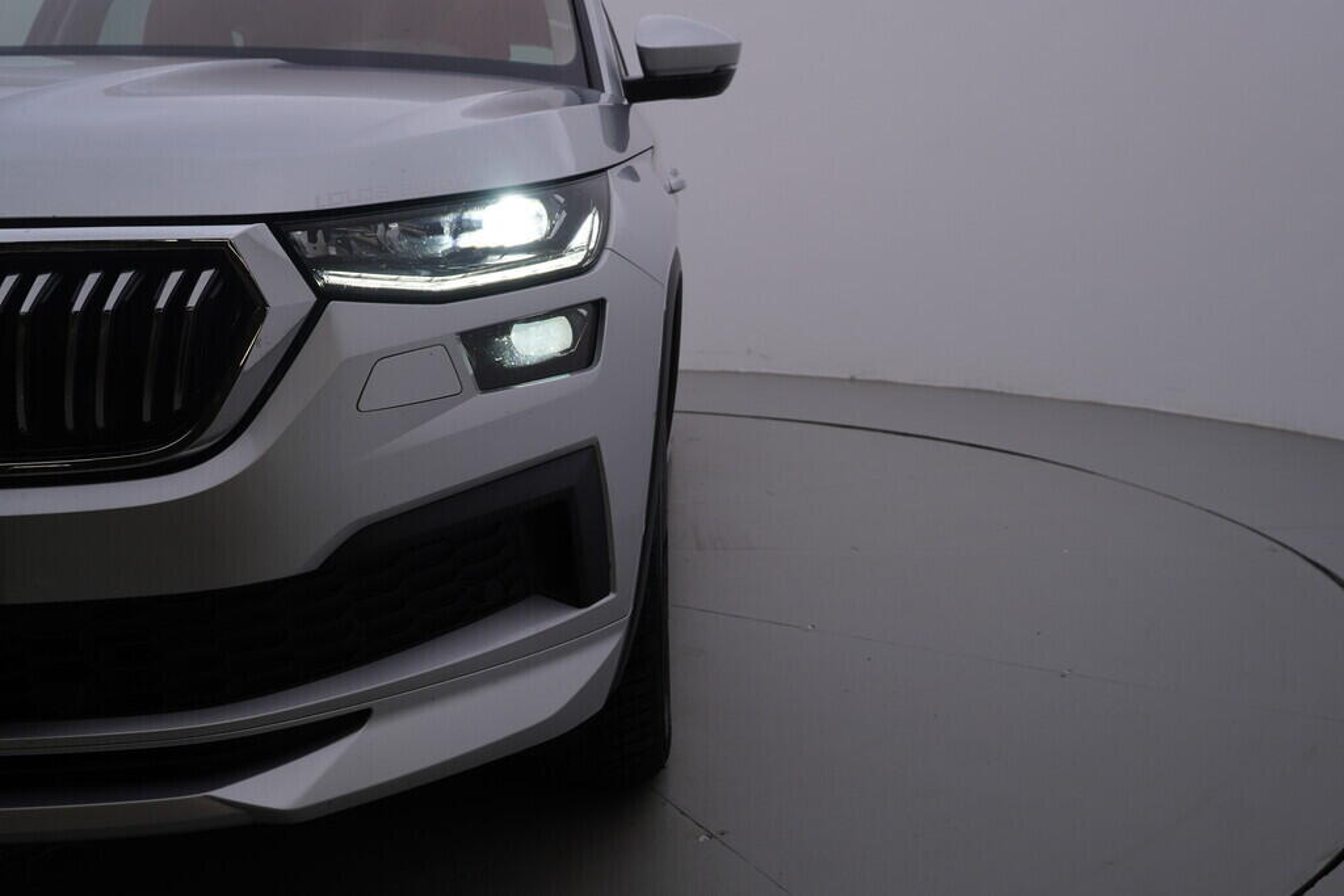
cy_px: 448
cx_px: 672
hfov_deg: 53.1
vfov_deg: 36.9
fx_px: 1344
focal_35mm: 36
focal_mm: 24
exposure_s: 1/160
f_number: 5.6
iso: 125
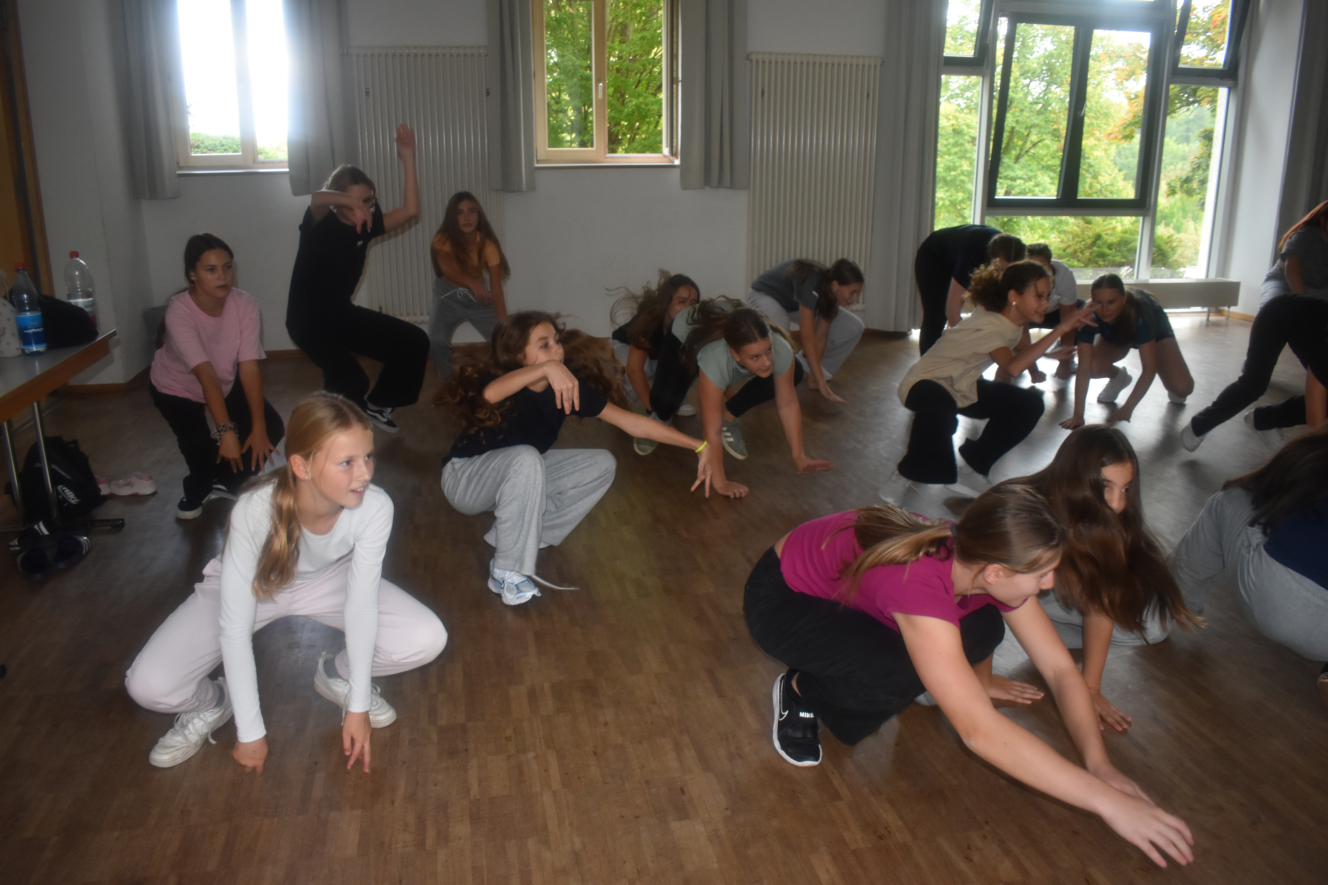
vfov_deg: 47.9
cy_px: 442
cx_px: 664
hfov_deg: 67.4
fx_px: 996
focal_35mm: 27
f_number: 3.5
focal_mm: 18
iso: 800
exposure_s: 1/200
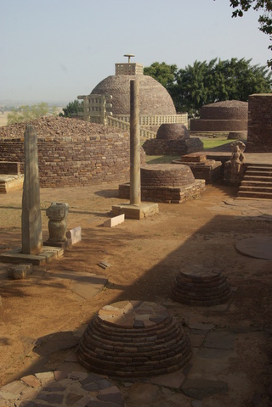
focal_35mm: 50
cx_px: 136
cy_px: 204
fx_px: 561
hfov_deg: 27.3
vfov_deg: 40.0
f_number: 6.7
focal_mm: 33
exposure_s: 1/180
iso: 200
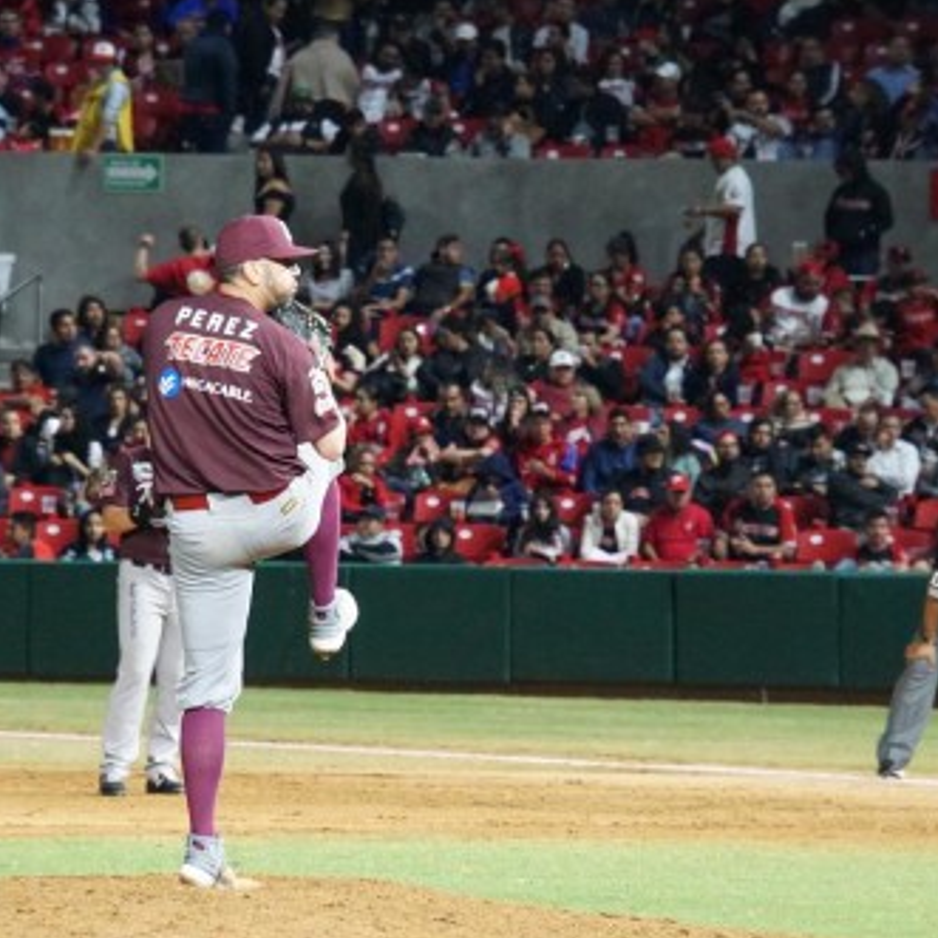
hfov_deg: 3.8
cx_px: 529
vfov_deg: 3.8
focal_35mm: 462
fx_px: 14164
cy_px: 513
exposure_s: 1/200
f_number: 6.3
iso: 6400
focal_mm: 200
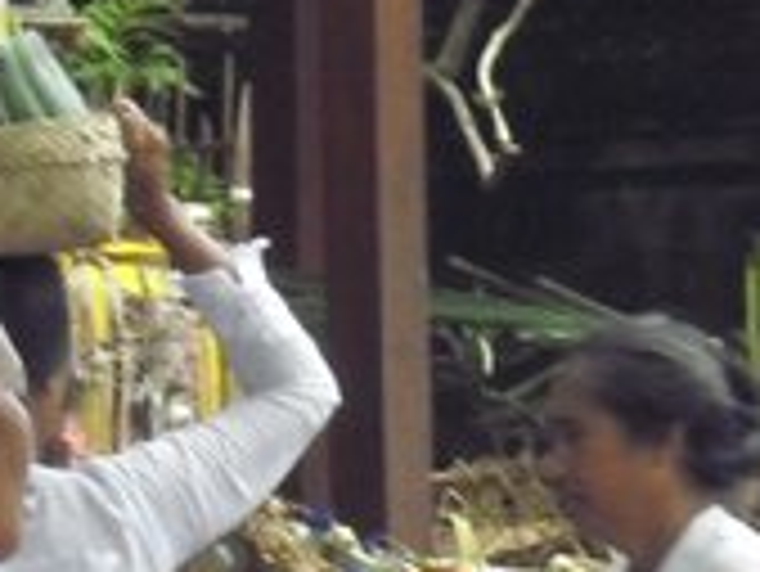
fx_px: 11732
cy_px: 847
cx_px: 1767
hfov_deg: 3.7
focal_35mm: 534
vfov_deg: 2.8
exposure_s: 1/100
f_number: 5.2
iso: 200
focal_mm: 18.6
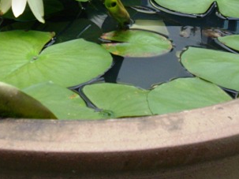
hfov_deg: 17.2
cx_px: 54
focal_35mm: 114
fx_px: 787
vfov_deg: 12.9
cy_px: 12
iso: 135
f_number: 3.4
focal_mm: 9
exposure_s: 1/160
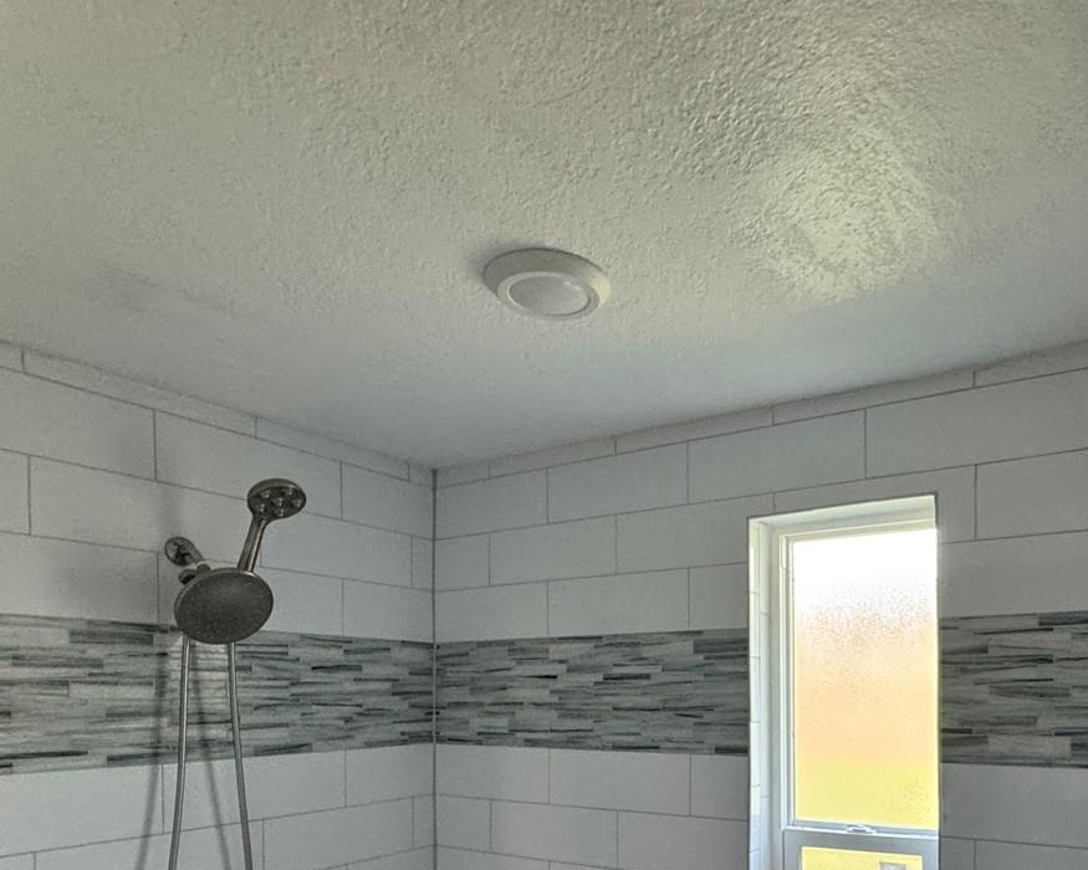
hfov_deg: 66.4
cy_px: 705
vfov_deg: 52.8
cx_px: 716
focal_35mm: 25
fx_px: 805
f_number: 2.2
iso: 250
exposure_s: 1/60
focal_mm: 2.22
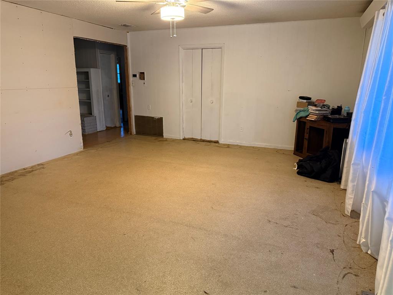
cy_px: 148
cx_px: 196
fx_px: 272
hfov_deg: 71.6
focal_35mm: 24
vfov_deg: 56.8
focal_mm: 6.76
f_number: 1.78
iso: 640
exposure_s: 1/40
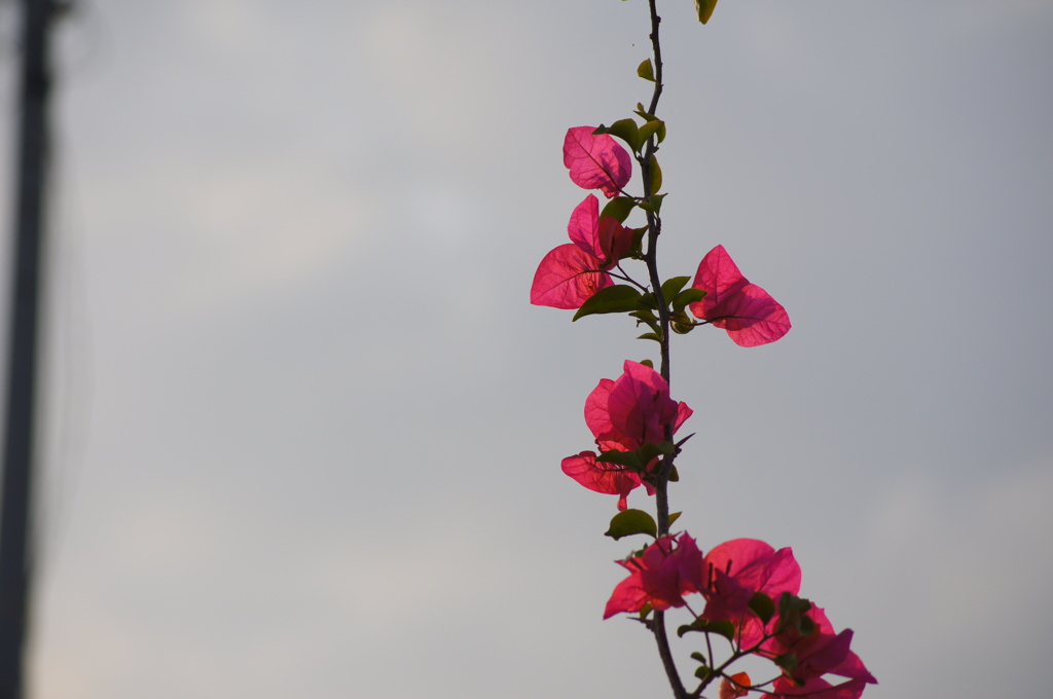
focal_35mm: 158
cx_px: 526
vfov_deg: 8.7
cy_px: 350
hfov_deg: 13.1
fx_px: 4601
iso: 100
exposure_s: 1/1250
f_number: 5.6
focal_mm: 105
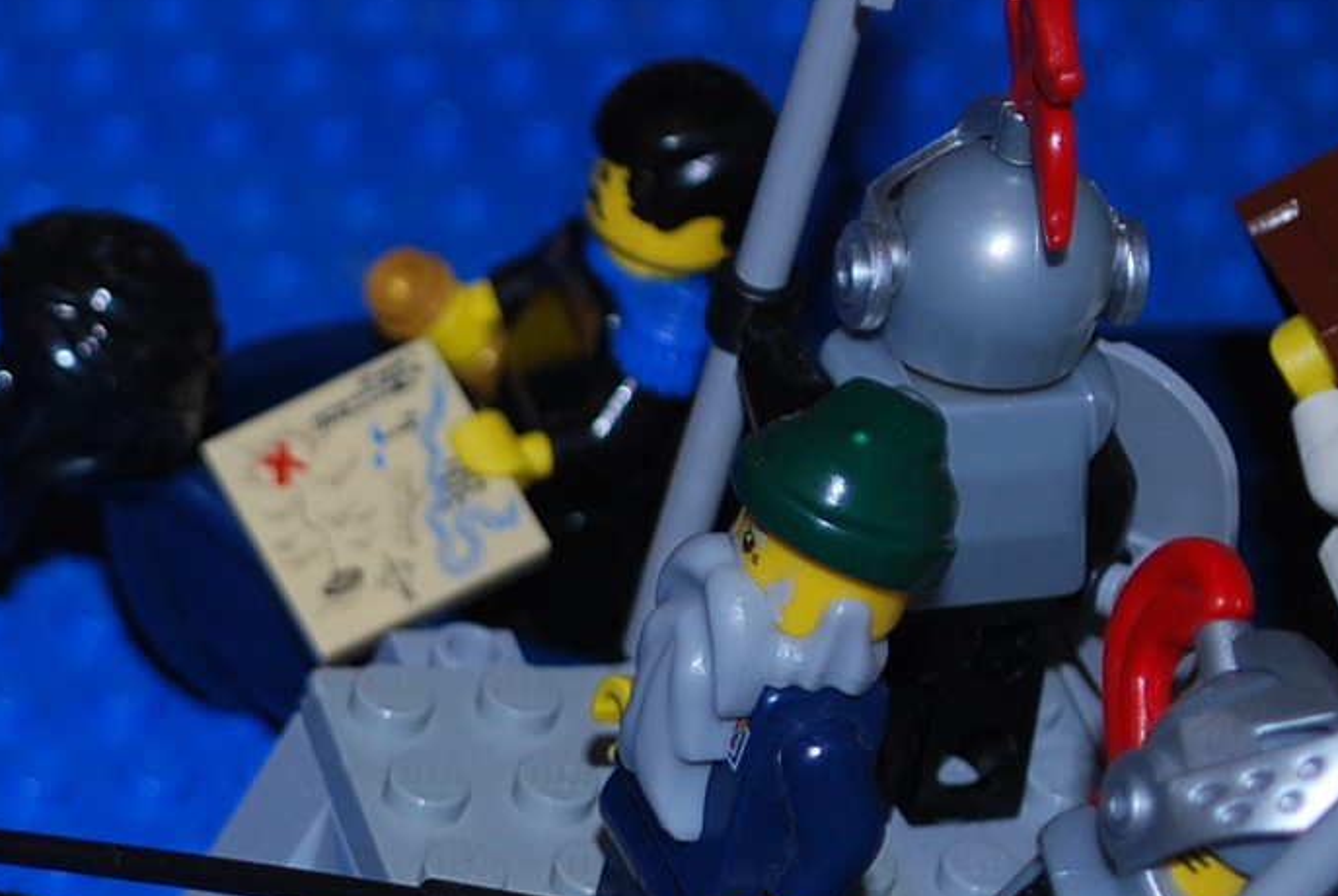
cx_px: -277
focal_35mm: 232
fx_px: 8649
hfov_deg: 8.7
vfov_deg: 5.9
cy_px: 875
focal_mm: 55
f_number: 5.6
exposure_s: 1/60
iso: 200
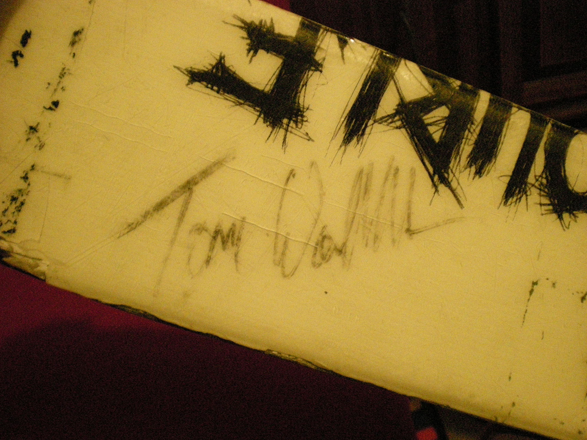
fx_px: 661
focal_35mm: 39
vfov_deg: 36.8
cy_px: 216
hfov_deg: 47.9
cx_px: 287
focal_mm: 6.3
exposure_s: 1/46.2
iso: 1000
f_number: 3.1
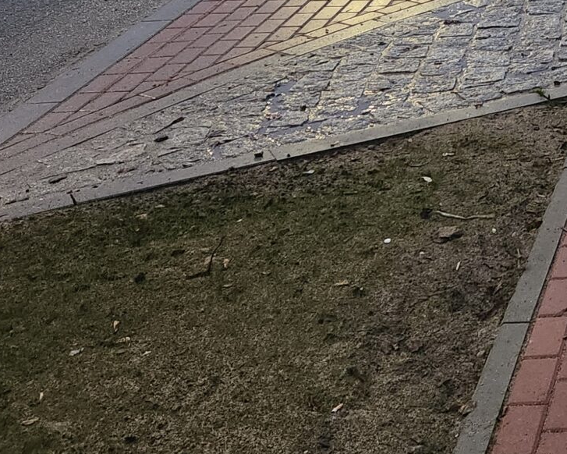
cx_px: 777
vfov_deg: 17.6
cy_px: -215
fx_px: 1326
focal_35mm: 79
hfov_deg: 21.4
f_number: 1.8
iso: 640
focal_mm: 5.4
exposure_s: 1/100
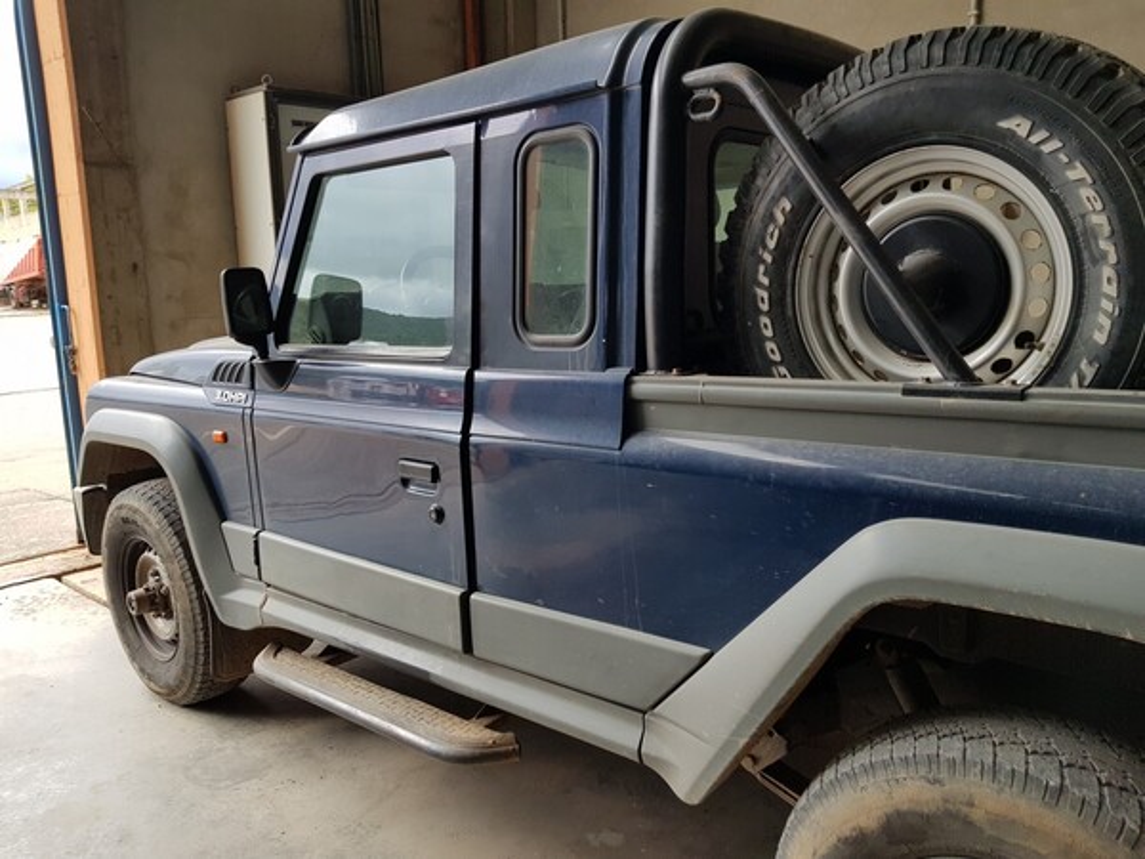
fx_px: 860
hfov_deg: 67.3
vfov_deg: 53.1
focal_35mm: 26
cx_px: 572
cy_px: 430
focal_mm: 4.2
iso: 40
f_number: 1.7
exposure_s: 1/113
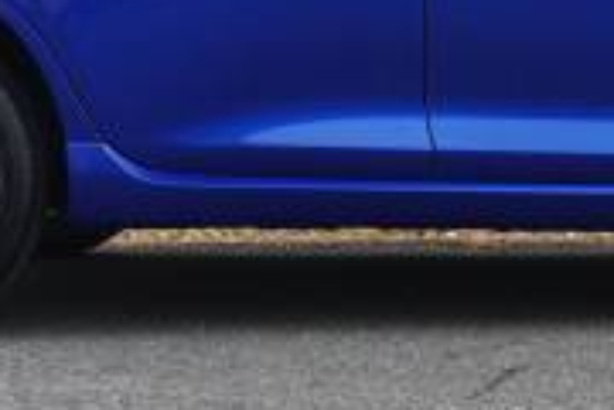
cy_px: -51
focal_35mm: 203
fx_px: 3462
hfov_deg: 10.1
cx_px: 587
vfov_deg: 6.7
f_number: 5.6
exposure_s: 1/200
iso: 640
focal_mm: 38
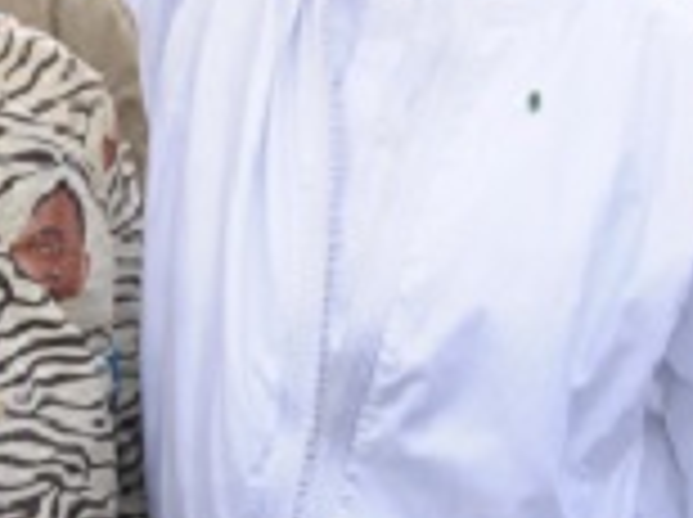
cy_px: -122
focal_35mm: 99
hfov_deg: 19.7
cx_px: 140
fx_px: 1979
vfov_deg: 14.4
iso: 400
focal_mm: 18
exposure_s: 1/200
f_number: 7.1
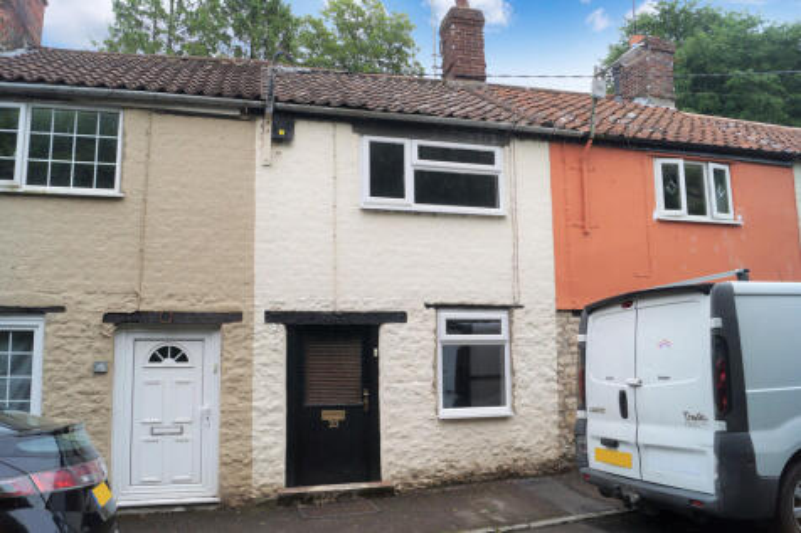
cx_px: 400
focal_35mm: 27
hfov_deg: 67.4
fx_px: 601
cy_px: 266
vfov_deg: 47.9
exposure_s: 1/200
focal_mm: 18
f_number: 7.1
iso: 100
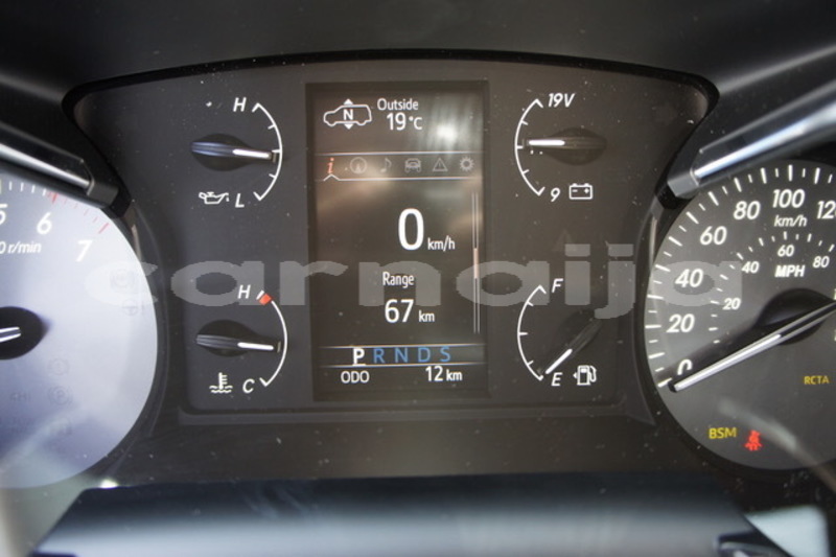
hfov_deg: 67.4
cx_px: 418
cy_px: 278
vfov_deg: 47.9
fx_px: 627
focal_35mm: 27
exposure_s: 1/30
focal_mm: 18
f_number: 3.5
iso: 400
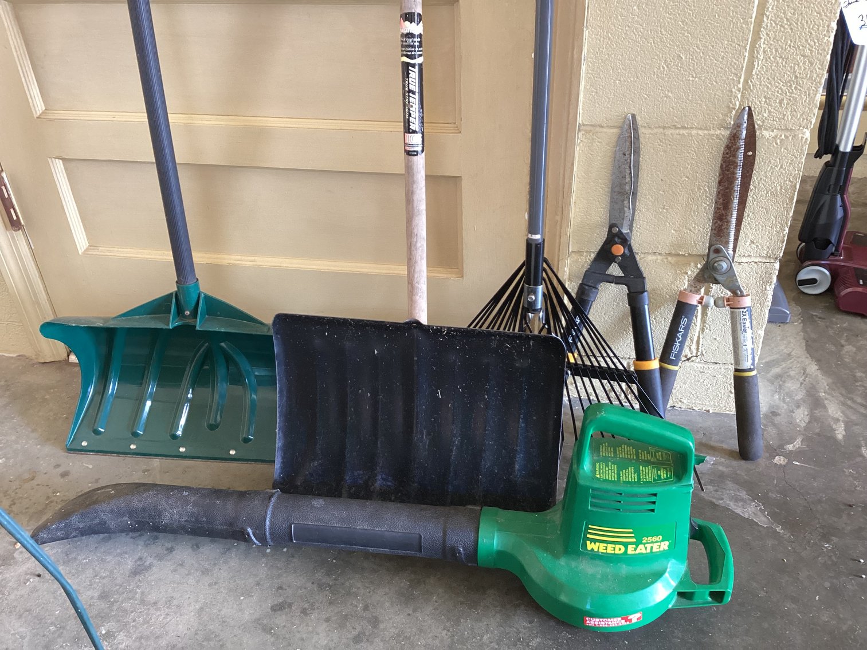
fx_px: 776
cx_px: 434
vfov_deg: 45.4
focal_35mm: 31
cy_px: 325
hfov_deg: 58.3
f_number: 2.4
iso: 200
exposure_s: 1/60
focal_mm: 3.3
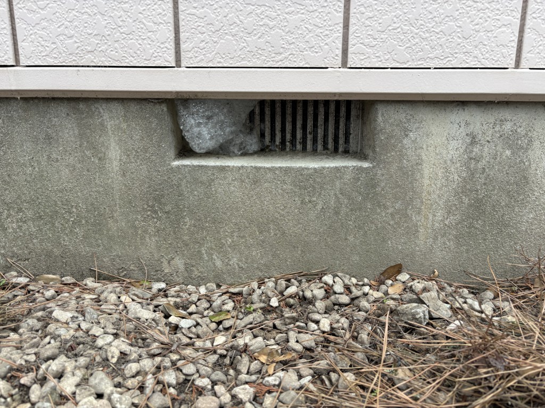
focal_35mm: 26
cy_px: 204
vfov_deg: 53.1
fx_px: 409
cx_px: 272
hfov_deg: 67.3
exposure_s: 1/326
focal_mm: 5.96
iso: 40
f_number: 1.6
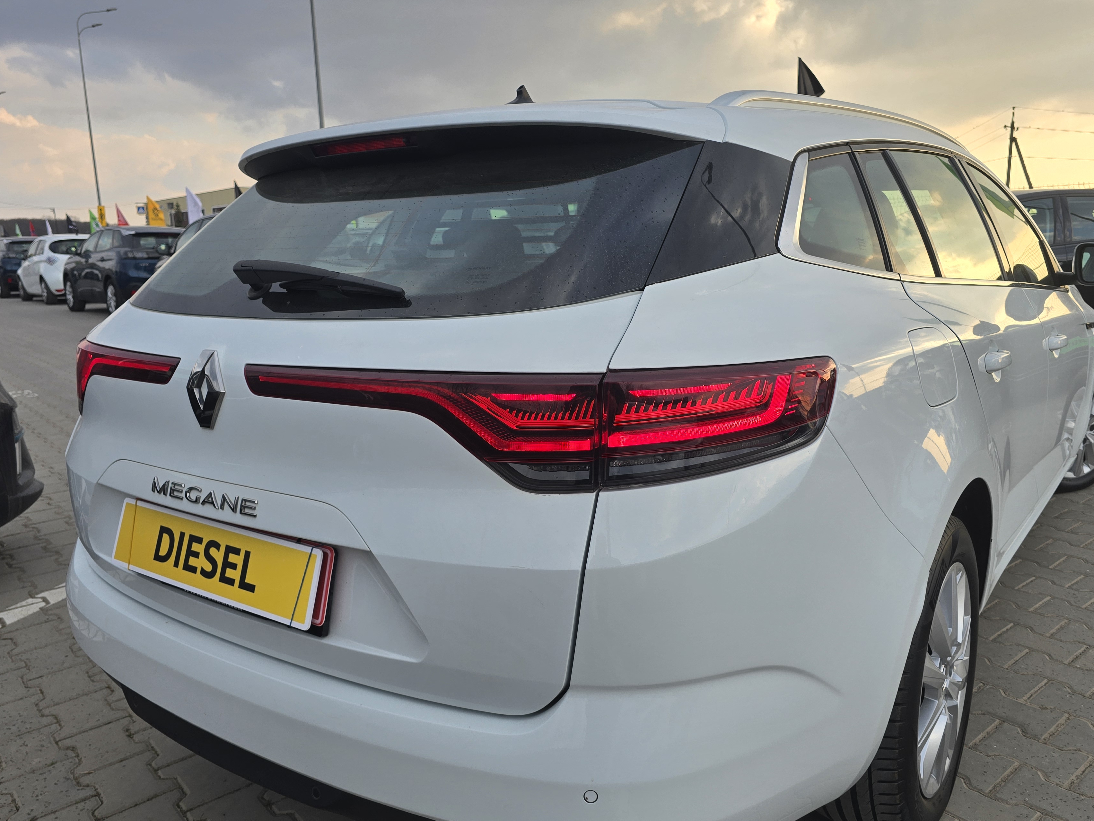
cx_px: 553
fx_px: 853
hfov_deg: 65.3
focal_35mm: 27
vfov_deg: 51.4
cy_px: 424
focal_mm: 6.3
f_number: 1.7
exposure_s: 1/180
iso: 16
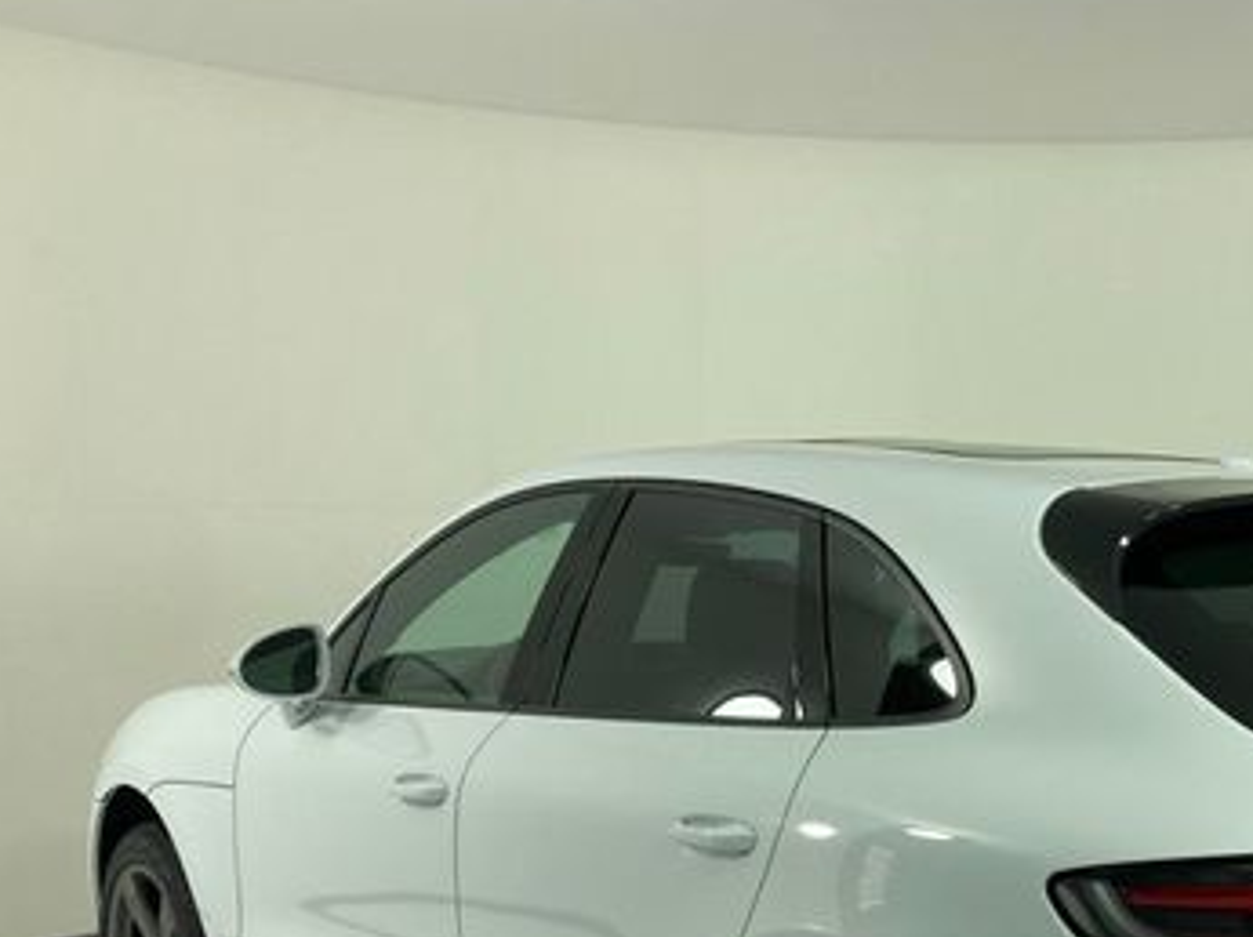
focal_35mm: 52
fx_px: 1880
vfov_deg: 27.1
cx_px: 1046
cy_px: 817
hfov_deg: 35.4
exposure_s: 1/358
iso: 20
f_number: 1.8
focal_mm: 3.99
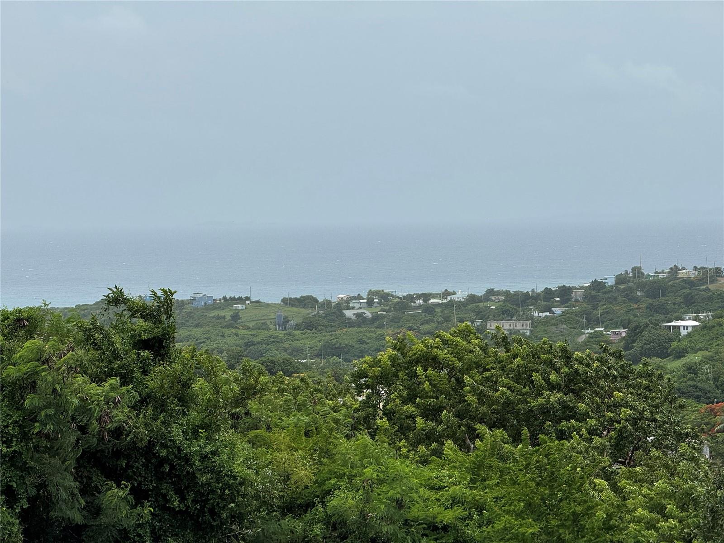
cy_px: 272
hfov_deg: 16.4
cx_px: 362
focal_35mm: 120
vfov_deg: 12.3
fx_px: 2510
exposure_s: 1/2525
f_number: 2.8
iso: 50
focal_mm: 15.66
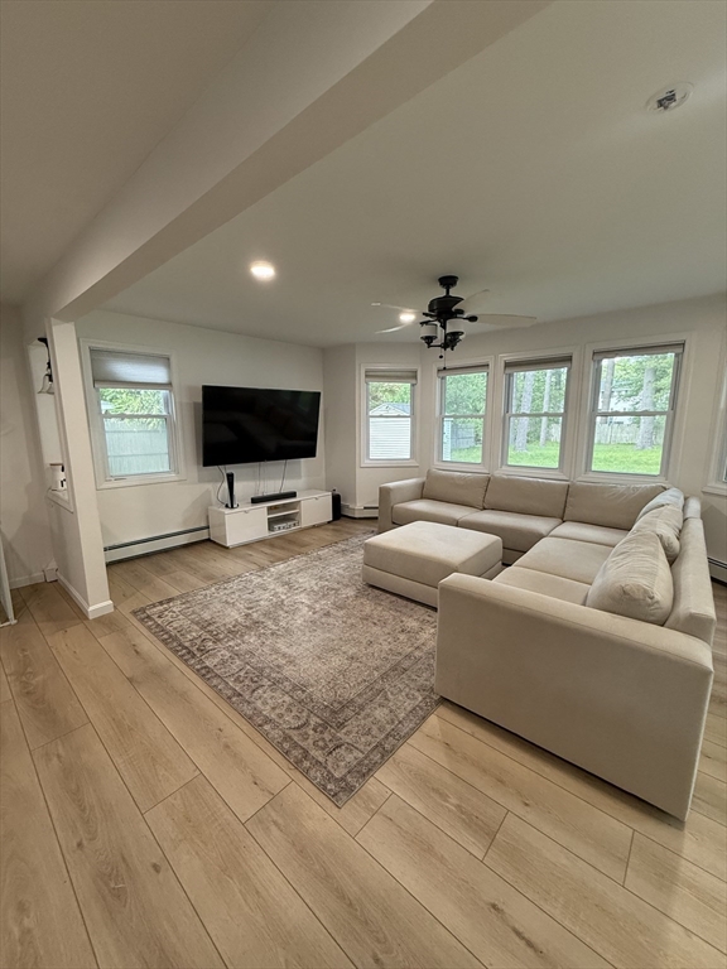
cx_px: 364
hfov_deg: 85.7
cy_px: 484
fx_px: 392
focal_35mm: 14
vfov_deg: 102.1
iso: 320
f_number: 2.2
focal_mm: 2.22
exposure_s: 1/120
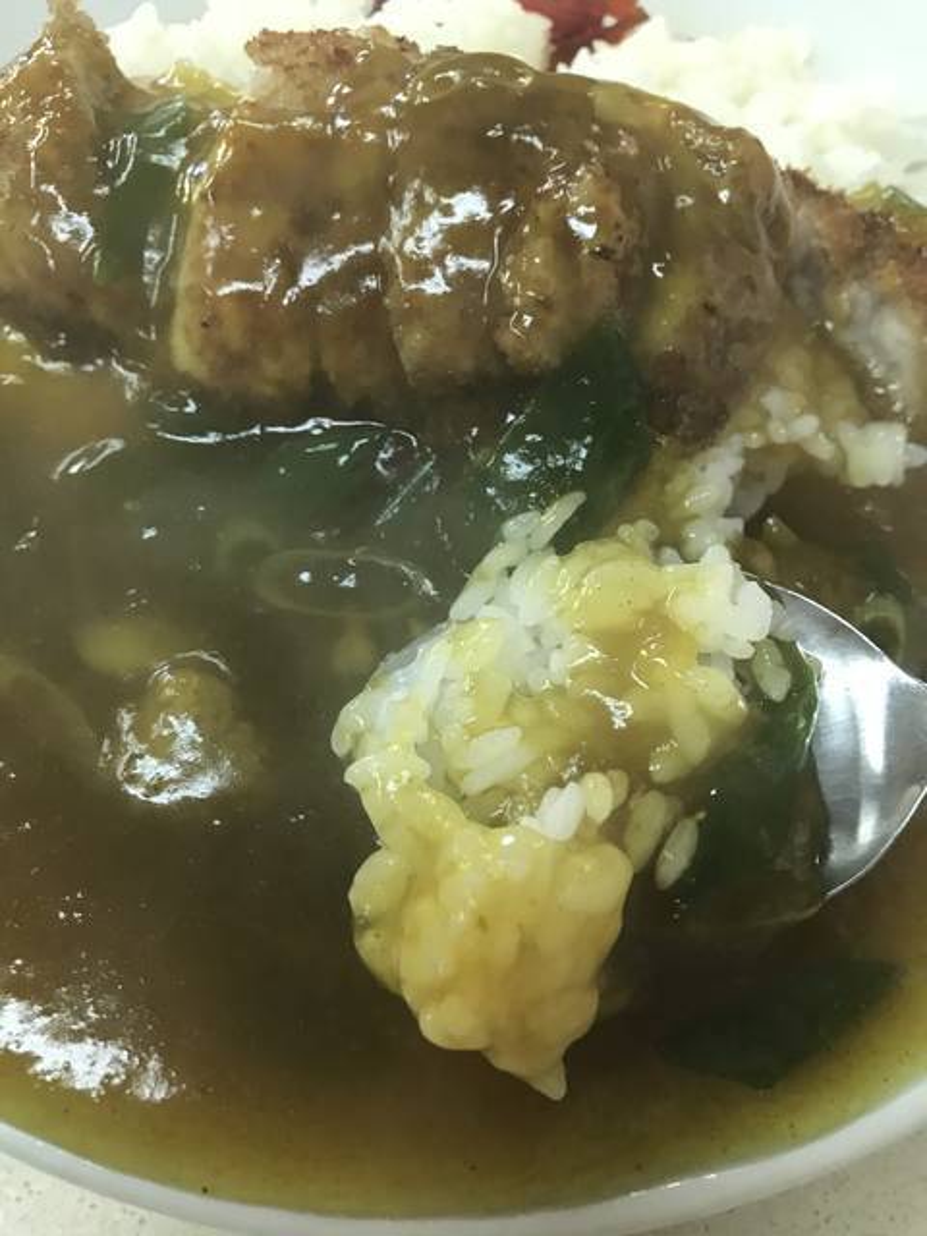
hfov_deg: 49.7
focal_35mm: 28
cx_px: 464
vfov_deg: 63.4
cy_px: 618
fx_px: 1000
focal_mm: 3.99
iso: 64
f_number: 1.8
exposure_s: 1/15
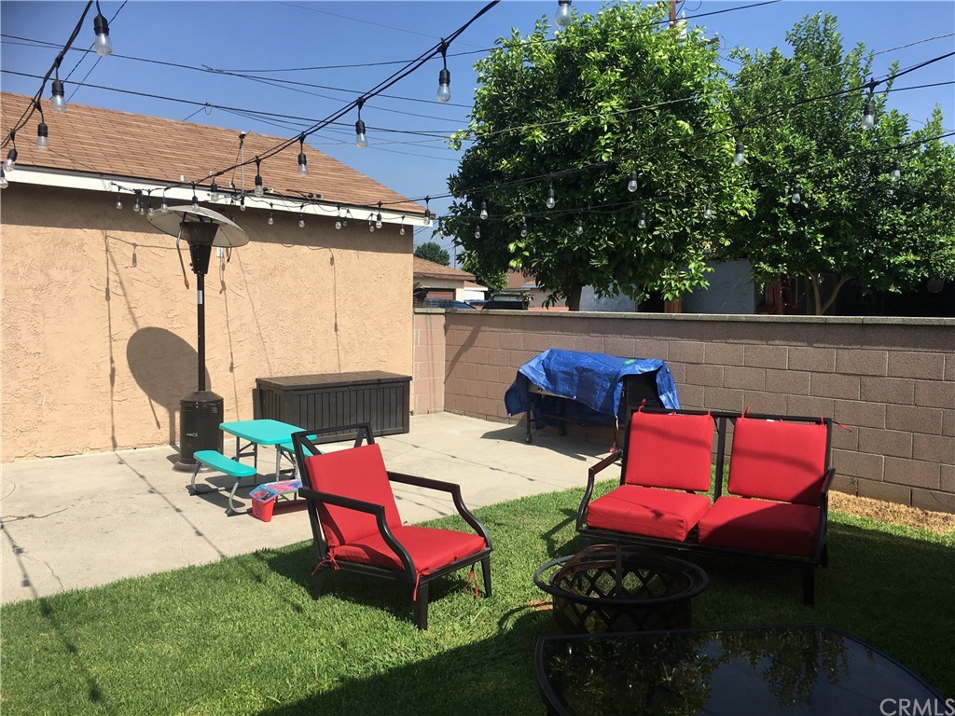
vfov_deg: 48.2
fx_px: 800
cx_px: 478
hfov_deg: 61.7
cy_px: 358
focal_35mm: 29
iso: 25
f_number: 2.2
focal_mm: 4.15
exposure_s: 1/1709
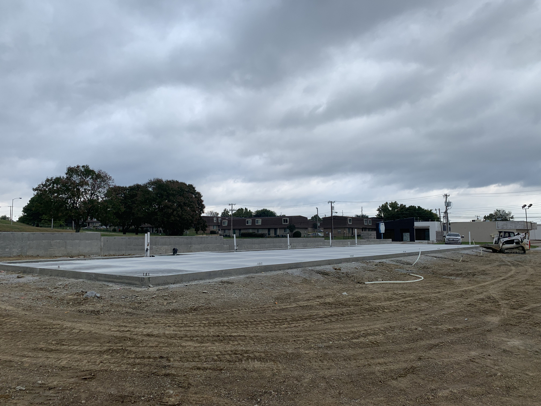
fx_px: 406
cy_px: 203
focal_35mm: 26
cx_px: 270
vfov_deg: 53.1
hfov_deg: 67.3
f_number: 1.8
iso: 25
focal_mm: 4.25
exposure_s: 1/1235
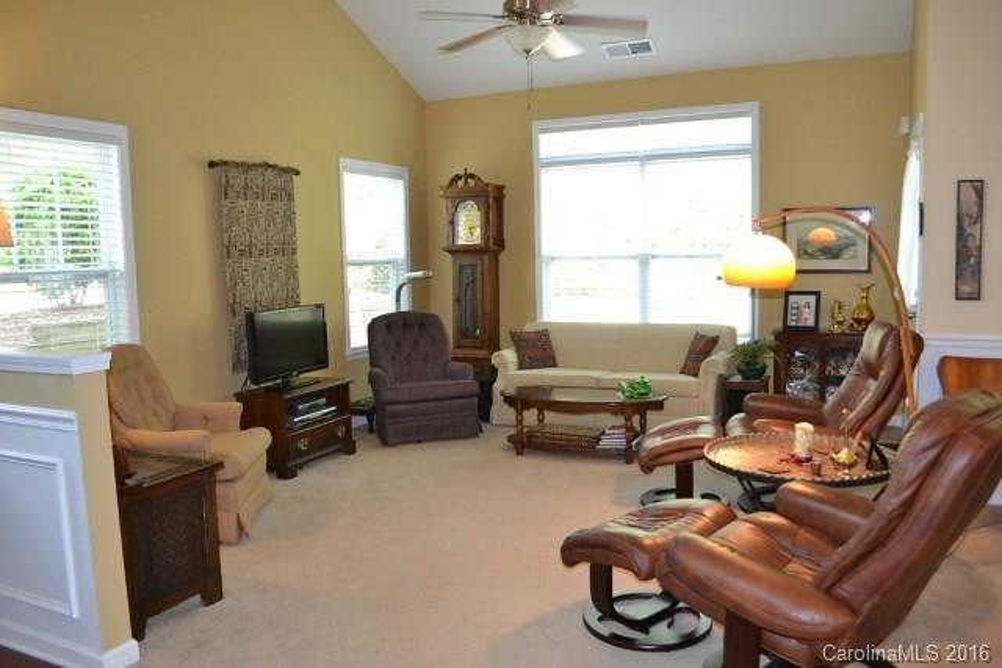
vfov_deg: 48.0
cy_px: 334
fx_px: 752
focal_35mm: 27
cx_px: 501
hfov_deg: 67.4
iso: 900
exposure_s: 1/60
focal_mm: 18
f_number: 3.5
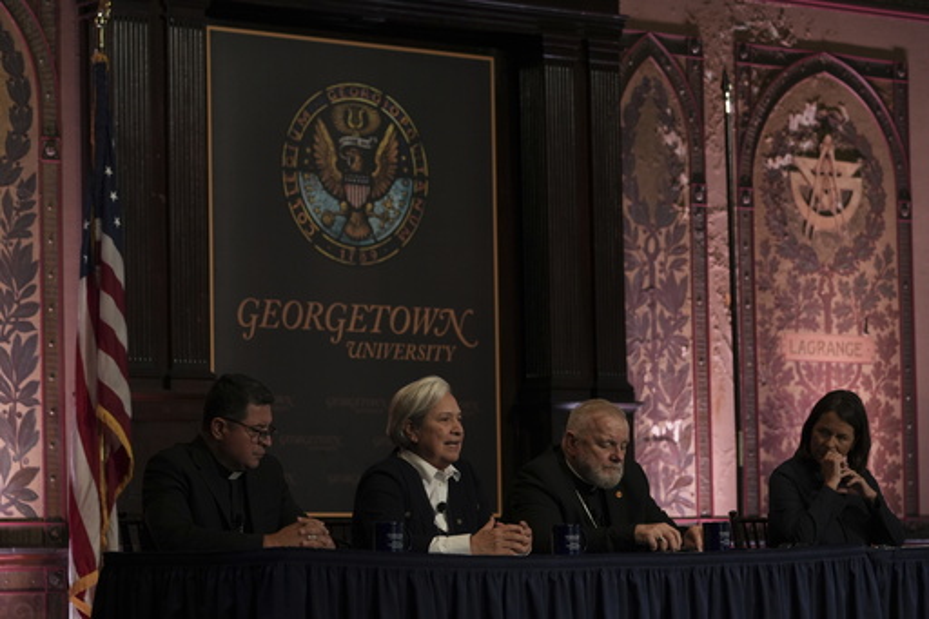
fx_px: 3276
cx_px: 464
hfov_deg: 16.1
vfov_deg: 10.8
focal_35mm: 127
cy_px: 310
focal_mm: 127
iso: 1600
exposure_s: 1/200
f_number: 4
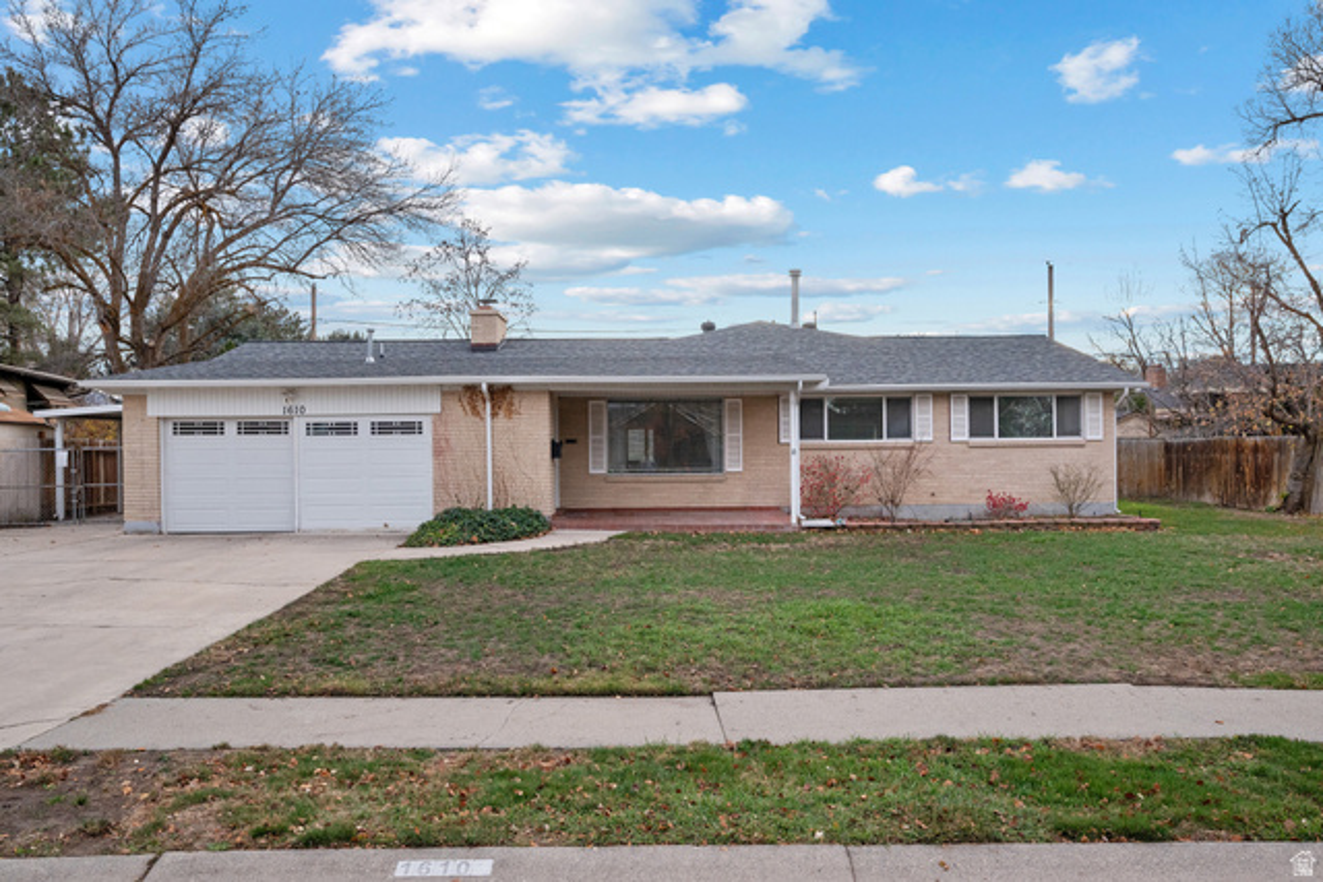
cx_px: 662
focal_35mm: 24
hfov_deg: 74.9
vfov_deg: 54.1
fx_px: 864
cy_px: 441
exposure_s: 1/200
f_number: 8
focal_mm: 23.5
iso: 800
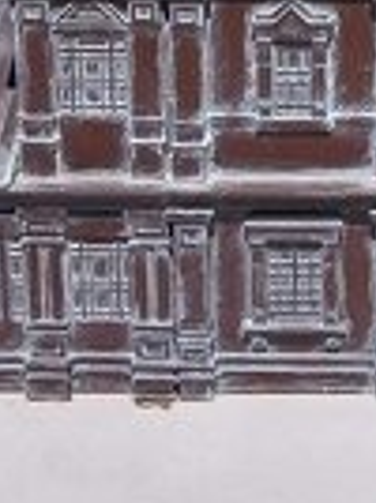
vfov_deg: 11.5
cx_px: 720
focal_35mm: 156
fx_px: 2267
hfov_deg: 9.0
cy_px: -467
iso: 20
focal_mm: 4
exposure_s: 1/833
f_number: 1.8
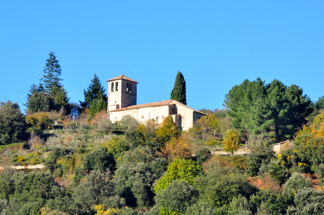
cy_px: 108
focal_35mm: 224
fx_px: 2010
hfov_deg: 9.2
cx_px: 146
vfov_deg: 6.1
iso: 160
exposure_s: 1/50
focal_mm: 135
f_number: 22
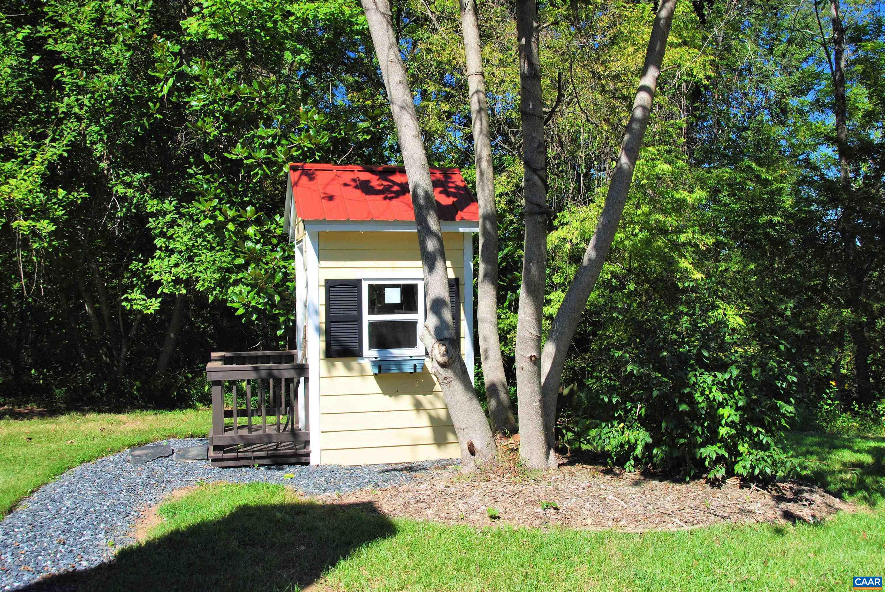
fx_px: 812
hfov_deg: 57.2
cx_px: 442
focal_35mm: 33
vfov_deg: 40.1
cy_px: 296
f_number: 9
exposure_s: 1/160
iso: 200
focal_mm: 22
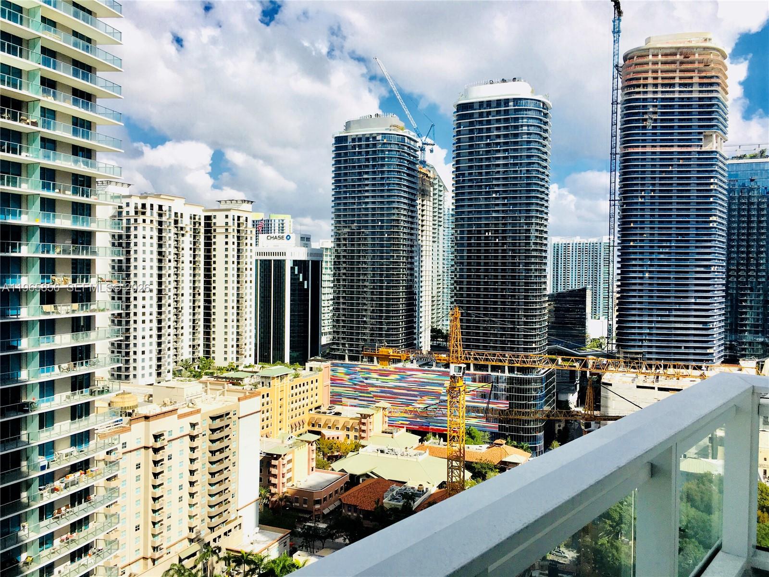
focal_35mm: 29
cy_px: 288
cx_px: 384
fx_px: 644
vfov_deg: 48.2
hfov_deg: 61.7
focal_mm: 4.15
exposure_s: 1/2481
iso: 25
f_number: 2.2
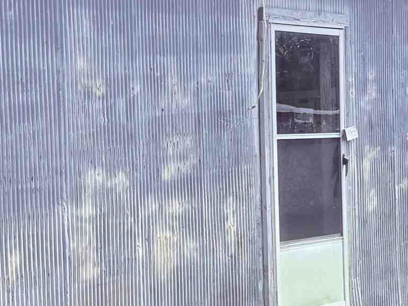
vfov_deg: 15.4
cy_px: 191
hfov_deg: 20.4
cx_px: 127
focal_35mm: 96
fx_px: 1131
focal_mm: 6.76
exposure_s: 1/4673
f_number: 1.78
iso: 100
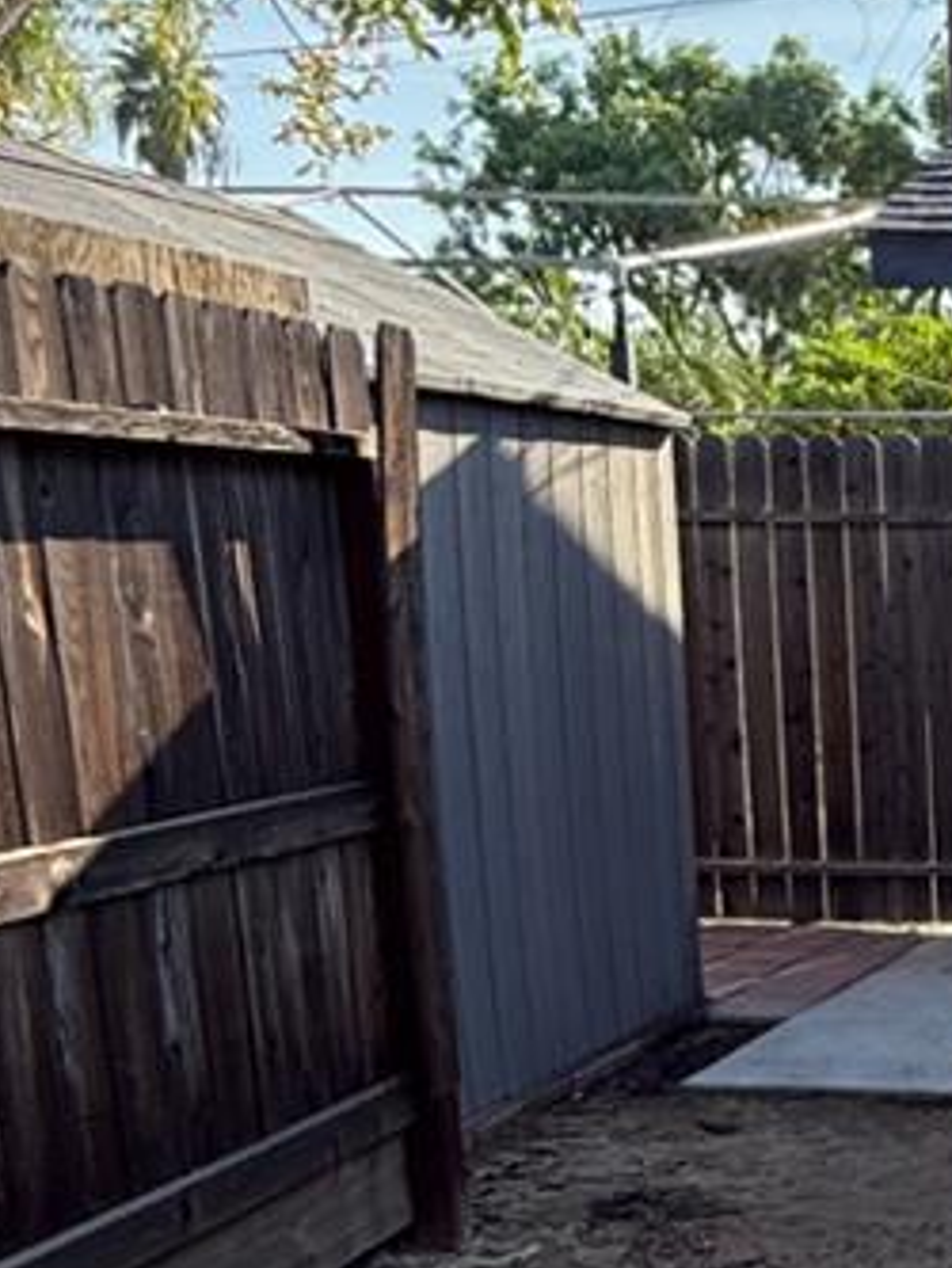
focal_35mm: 63
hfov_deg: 20.7
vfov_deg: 29.2
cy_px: 1184
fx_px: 2309
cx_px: 1323
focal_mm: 2.22
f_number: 2.2
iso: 64
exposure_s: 1/658
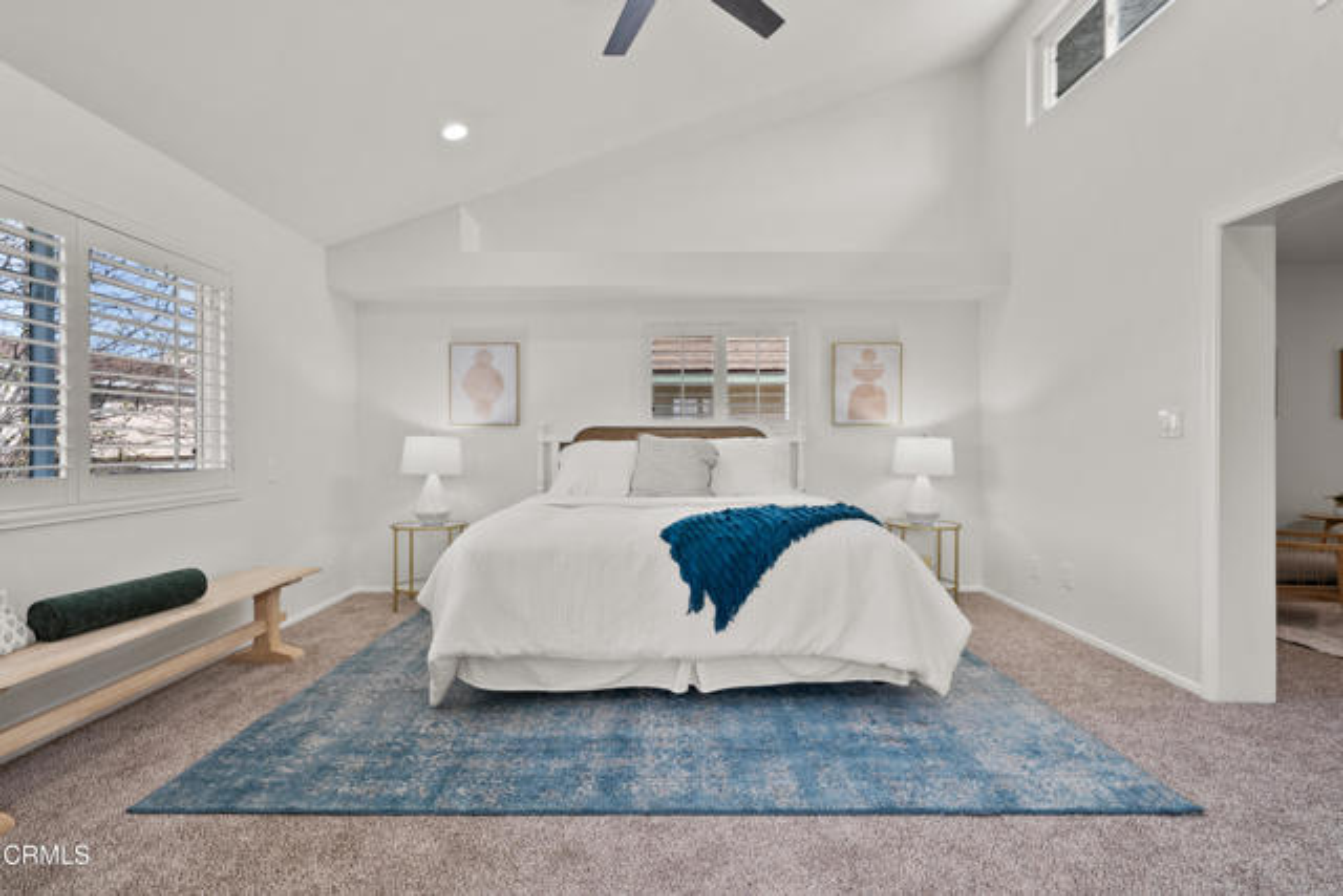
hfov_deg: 96.7
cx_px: 672
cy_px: 448
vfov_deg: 73.8
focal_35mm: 16
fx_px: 597
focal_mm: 16
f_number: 9
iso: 250
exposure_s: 1/4
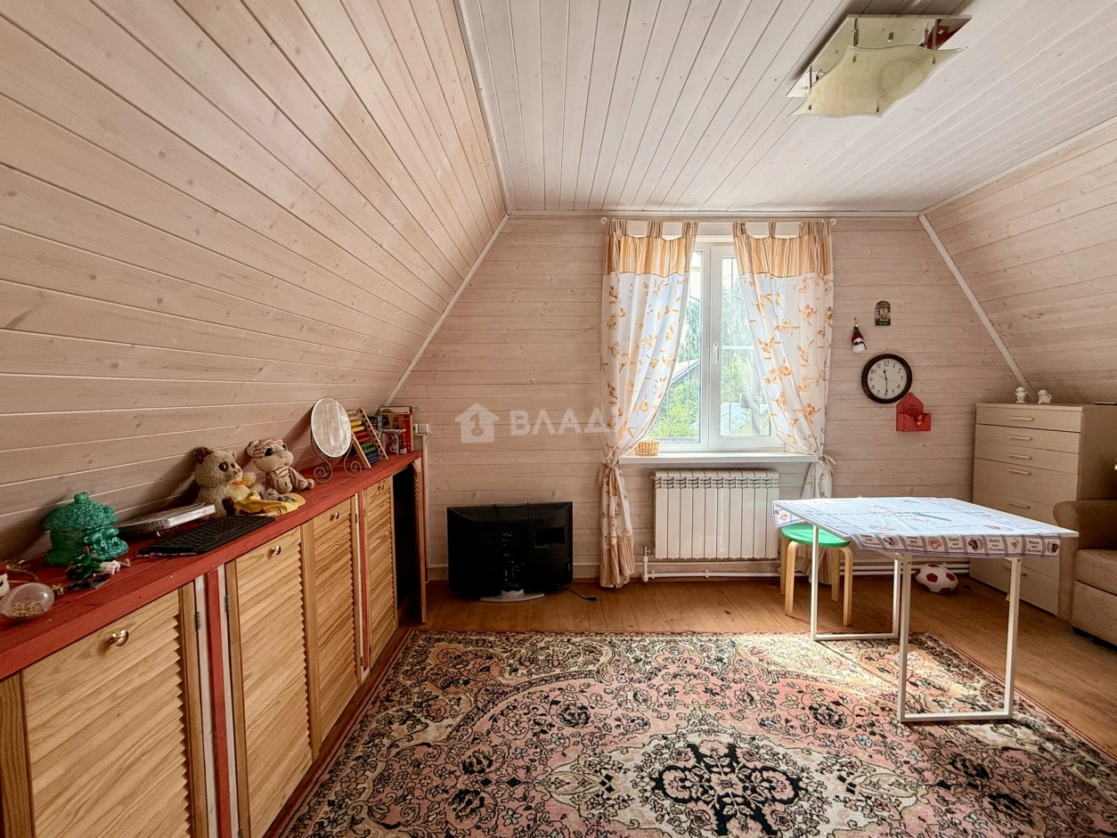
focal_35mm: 14
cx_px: 558
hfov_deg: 102.1
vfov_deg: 85.7
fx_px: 452
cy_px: 419
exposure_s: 1/99
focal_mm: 2.22
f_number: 2.2
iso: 50
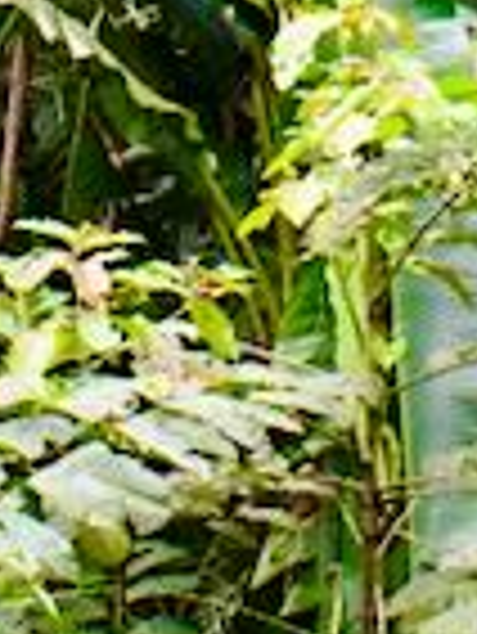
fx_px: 4550
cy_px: -463
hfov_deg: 6.0
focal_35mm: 248
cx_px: 369
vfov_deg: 7.8
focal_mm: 22
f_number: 3.8
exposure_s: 1/250
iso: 800
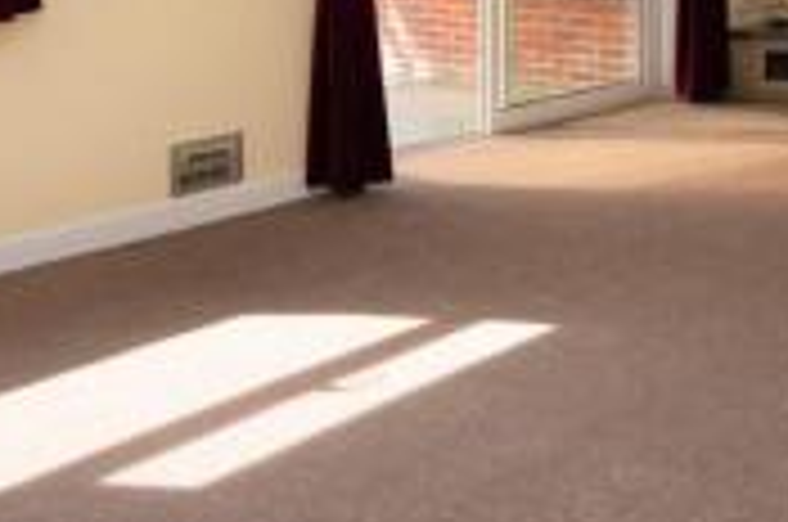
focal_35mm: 49
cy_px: -137
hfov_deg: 38.4
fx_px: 1071
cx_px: 662
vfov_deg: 24.3
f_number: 5.6
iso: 220
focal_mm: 12
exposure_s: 1/125
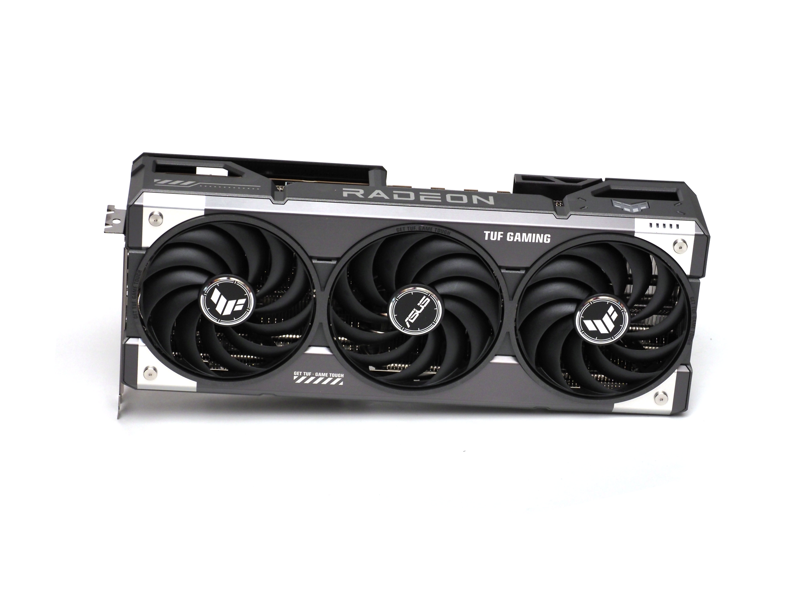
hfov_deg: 18.2
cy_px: 302
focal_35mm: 108
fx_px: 2512
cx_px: 402
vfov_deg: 13.7
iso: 400
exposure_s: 1/250
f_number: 5.6
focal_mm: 54
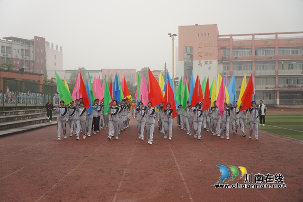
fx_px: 364
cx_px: 152
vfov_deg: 31.1
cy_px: 101
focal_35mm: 43
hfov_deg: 45.2
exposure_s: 1/200
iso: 500
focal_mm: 43.2
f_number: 2.8
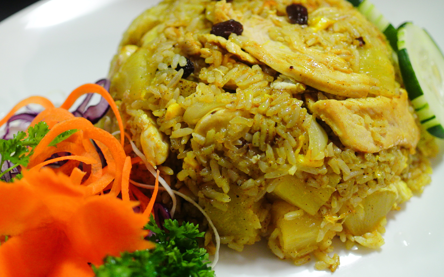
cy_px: 127
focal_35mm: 51
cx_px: 221
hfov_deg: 39.6
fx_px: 617
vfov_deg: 25.3
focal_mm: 18.5
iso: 400
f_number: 1.8
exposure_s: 1/30
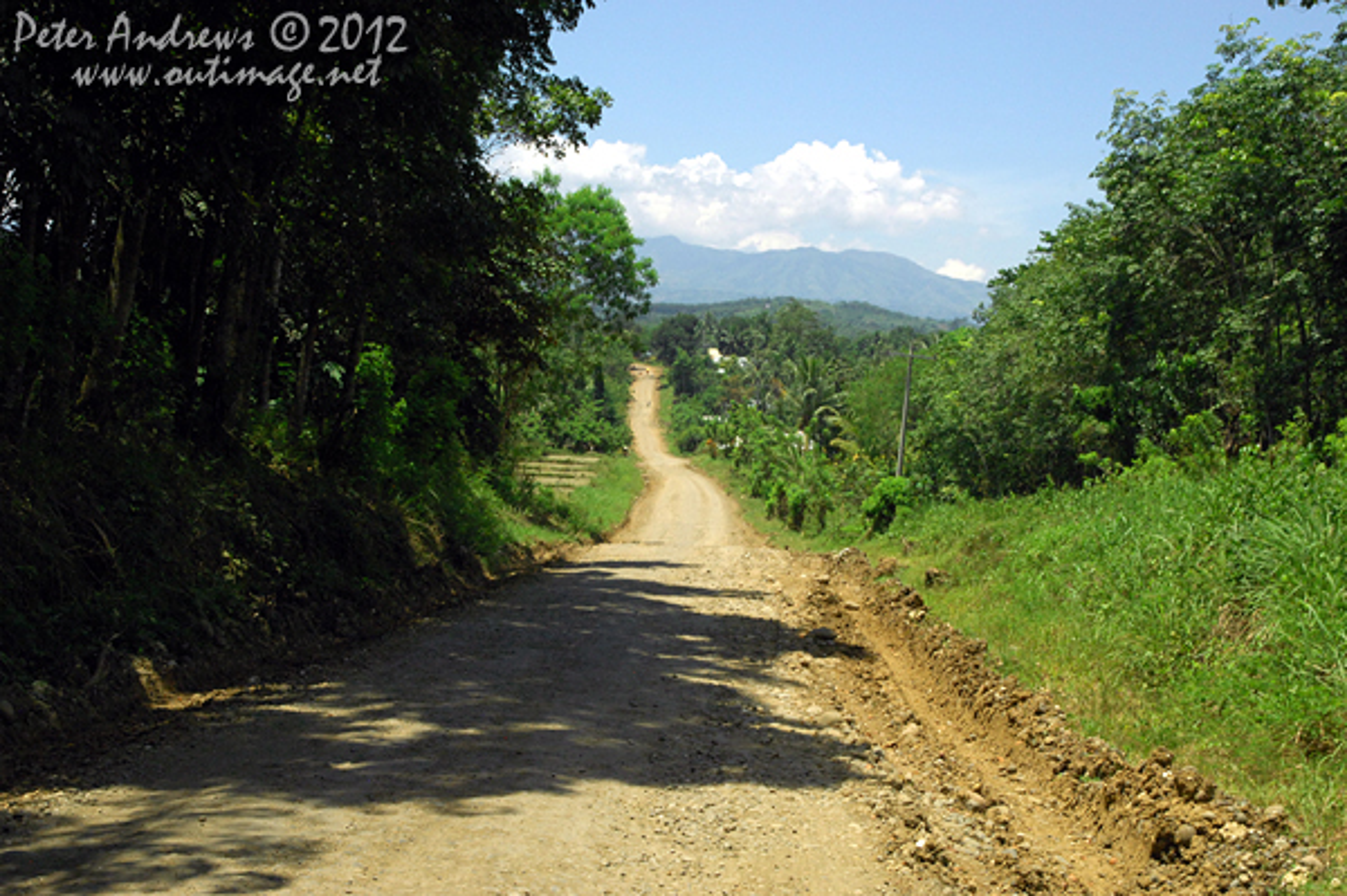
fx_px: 1794
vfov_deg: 28.0
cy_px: 448
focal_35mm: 48
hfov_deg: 41.1
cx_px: 674
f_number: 12
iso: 400
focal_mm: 32
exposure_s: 1/500
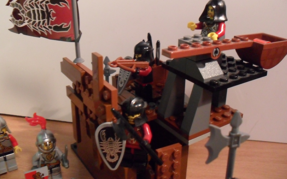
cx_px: 144
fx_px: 305
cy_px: 68
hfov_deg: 50.4
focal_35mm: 39
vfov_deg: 32.6
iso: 400
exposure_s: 1/6
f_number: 3
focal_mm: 6.3
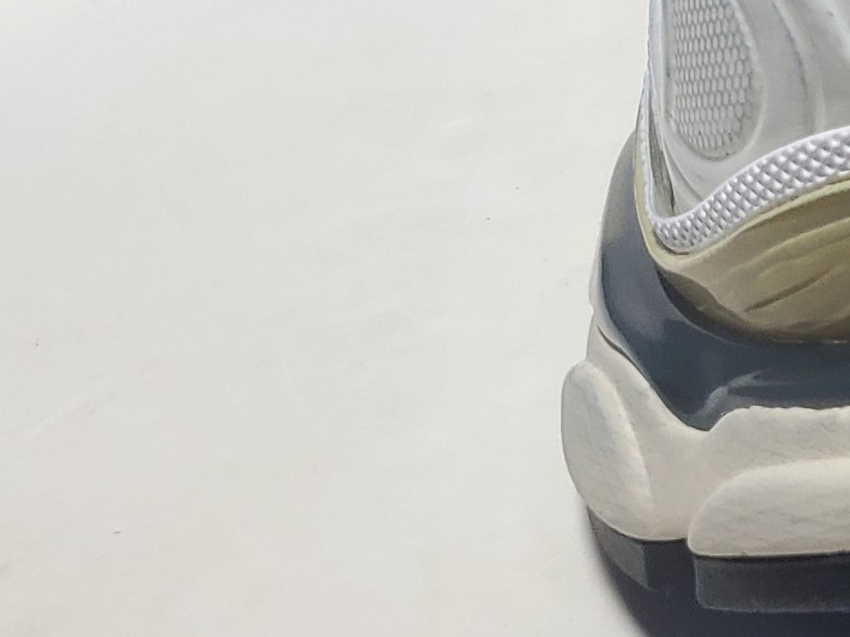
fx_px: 2726
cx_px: 1544
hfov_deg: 15.2
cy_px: -265
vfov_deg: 12.8
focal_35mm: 111
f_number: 1.5
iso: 50
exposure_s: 1/419
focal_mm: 4.3
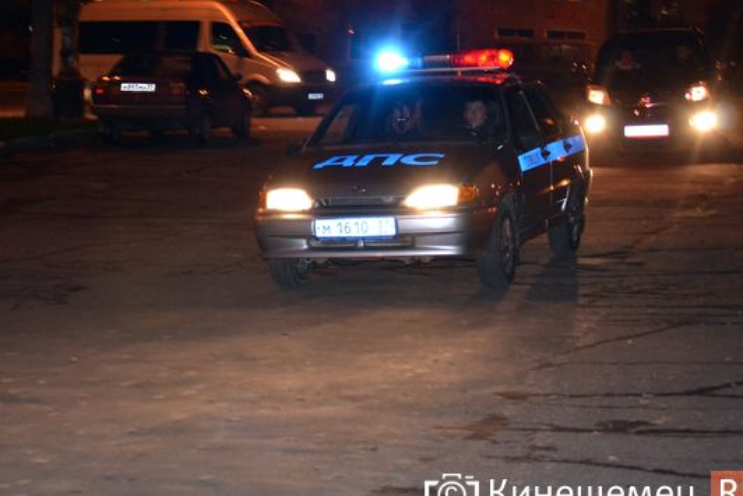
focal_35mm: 105
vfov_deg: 13.1
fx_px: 2160
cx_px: 326
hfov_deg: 19.5
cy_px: 238
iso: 2500
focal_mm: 55
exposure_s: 1/60
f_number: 4
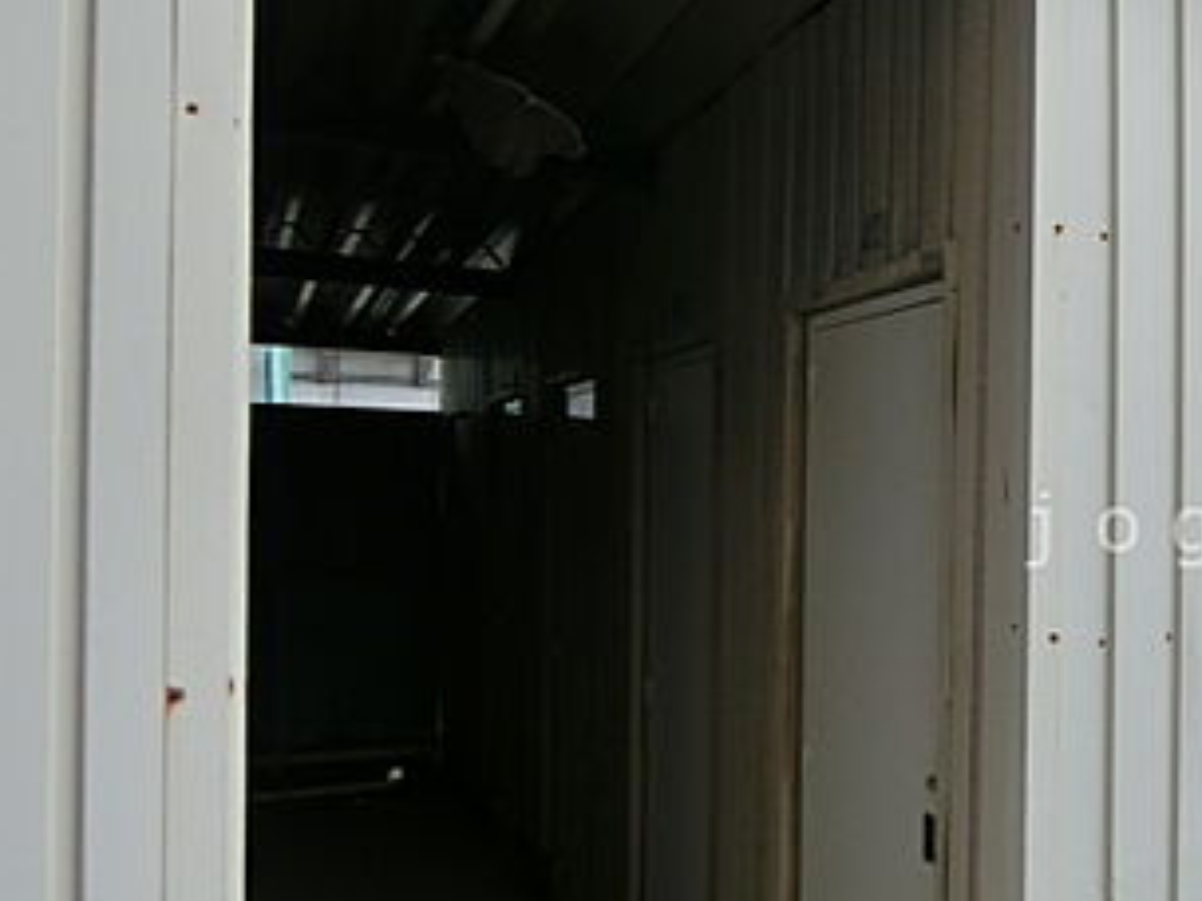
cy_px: 530
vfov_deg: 35.9
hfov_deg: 40.2
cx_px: 1242
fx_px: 1389
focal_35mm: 40
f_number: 2.7
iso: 80
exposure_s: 1/320
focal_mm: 4.06
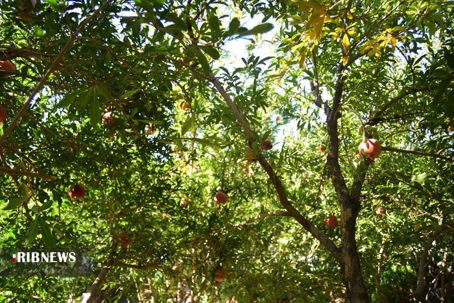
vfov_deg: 43.6
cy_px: 152
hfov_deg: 61.9
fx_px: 378
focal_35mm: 30
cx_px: 227
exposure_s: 1/4000
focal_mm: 20
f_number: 3.5
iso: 3200
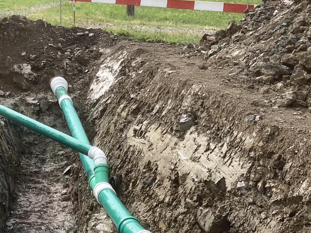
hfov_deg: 20.6
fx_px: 826
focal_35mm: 92
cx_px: -2
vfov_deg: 16.0
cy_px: 166
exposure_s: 1/676
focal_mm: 3.99
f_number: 1.8
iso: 20
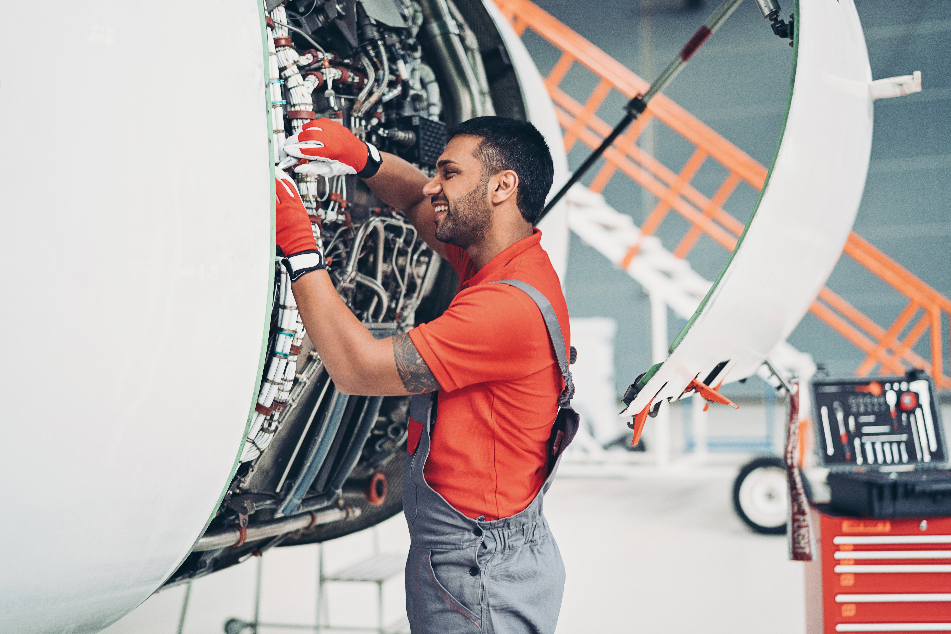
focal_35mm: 50
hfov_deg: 39.6
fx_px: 1321
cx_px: 476
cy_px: 317
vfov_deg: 27.0
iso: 1000
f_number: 1.6
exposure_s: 1/125
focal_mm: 50
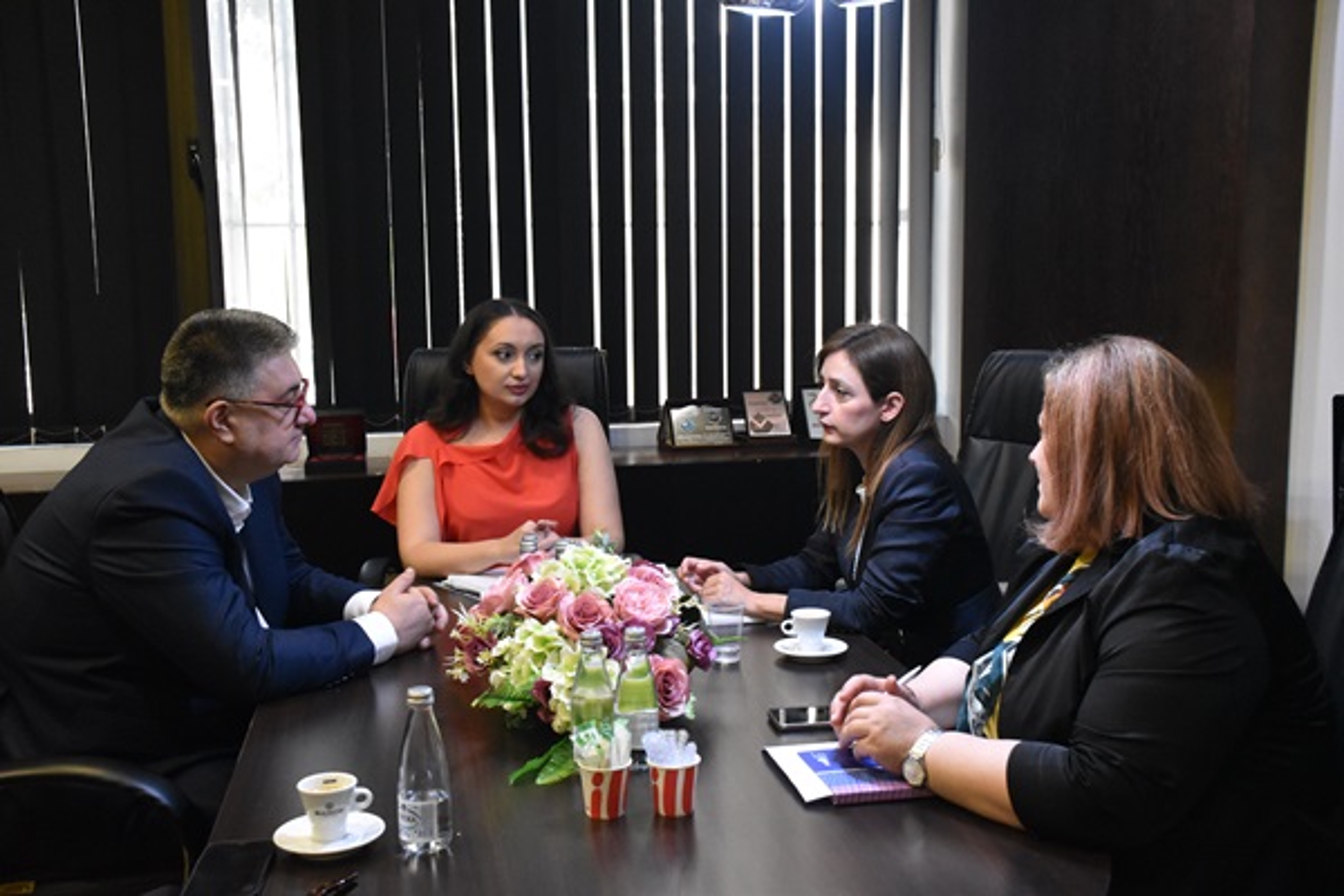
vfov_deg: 36.9
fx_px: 1344
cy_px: 448
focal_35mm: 36
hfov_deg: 53.1
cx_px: 672
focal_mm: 24
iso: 4000
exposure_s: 1/60
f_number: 7.1
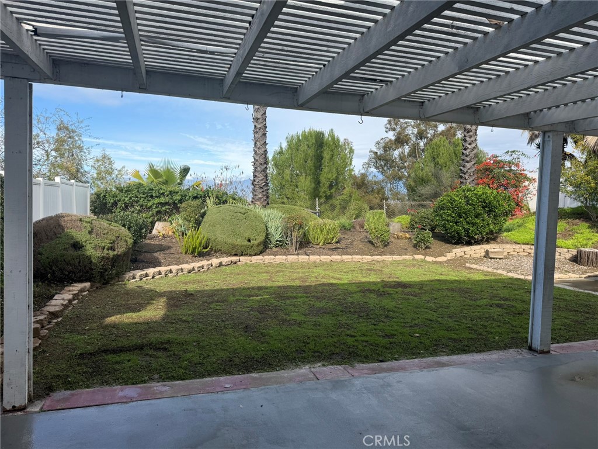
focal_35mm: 24
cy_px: 224
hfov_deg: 71.6
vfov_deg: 56.8
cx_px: 299
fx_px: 415
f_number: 1.78
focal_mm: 6.76
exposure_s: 1/2801
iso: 100
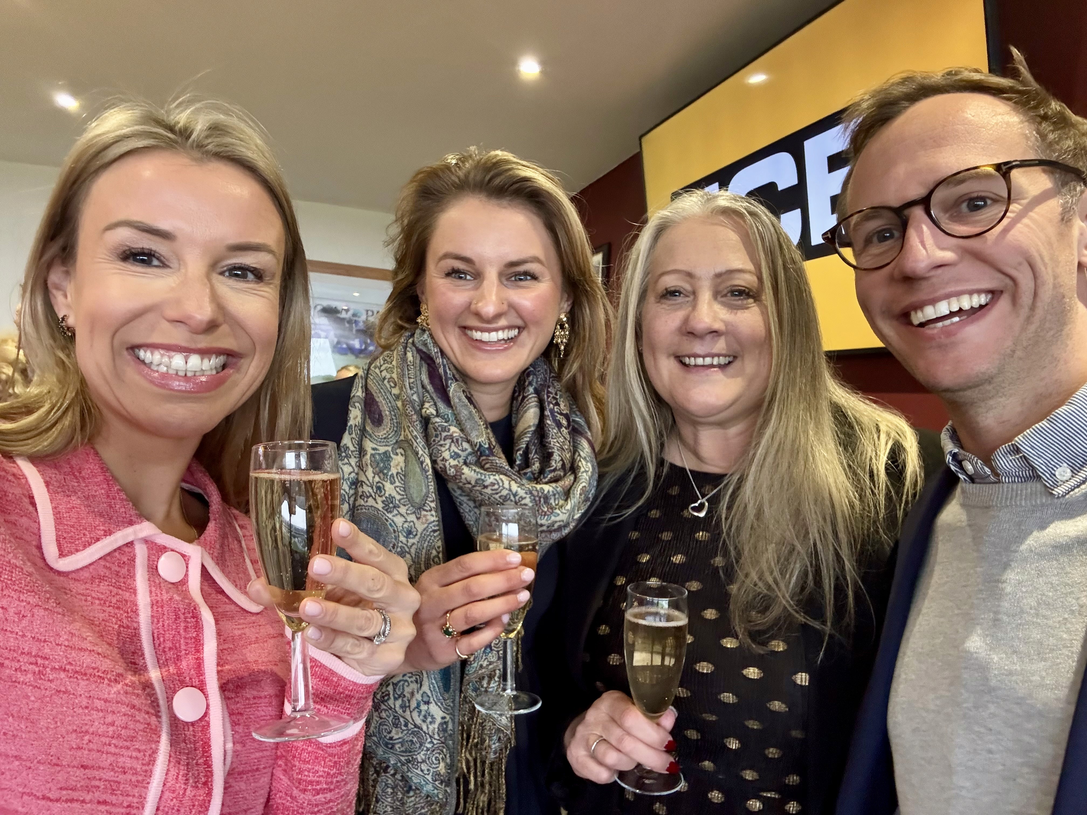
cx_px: 544
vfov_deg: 58.9
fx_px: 722
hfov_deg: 73.9
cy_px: 408
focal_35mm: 23
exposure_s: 1/50
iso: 320
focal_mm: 2.69
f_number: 1.9
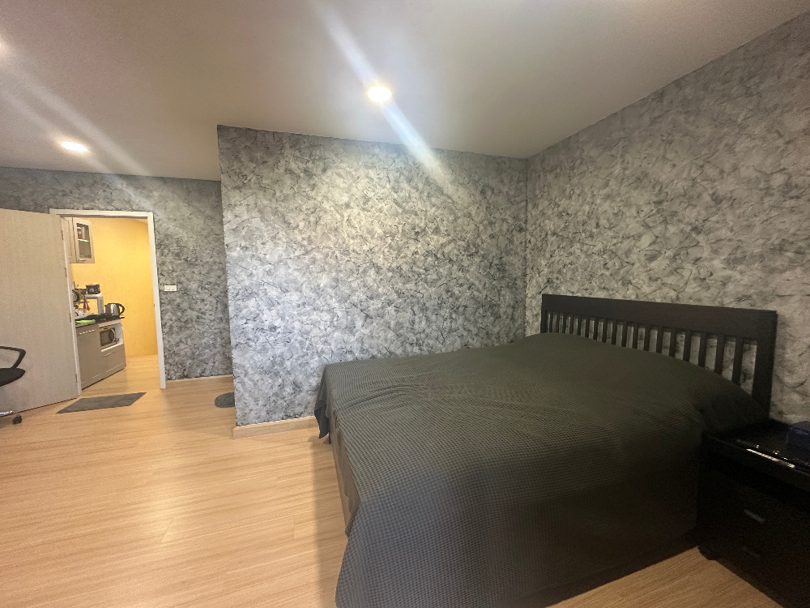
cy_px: 304
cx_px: 405
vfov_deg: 85.7
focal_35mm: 14
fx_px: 328
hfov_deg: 102.1
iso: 320
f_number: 2.2
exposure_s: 1/50
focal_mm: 2.22
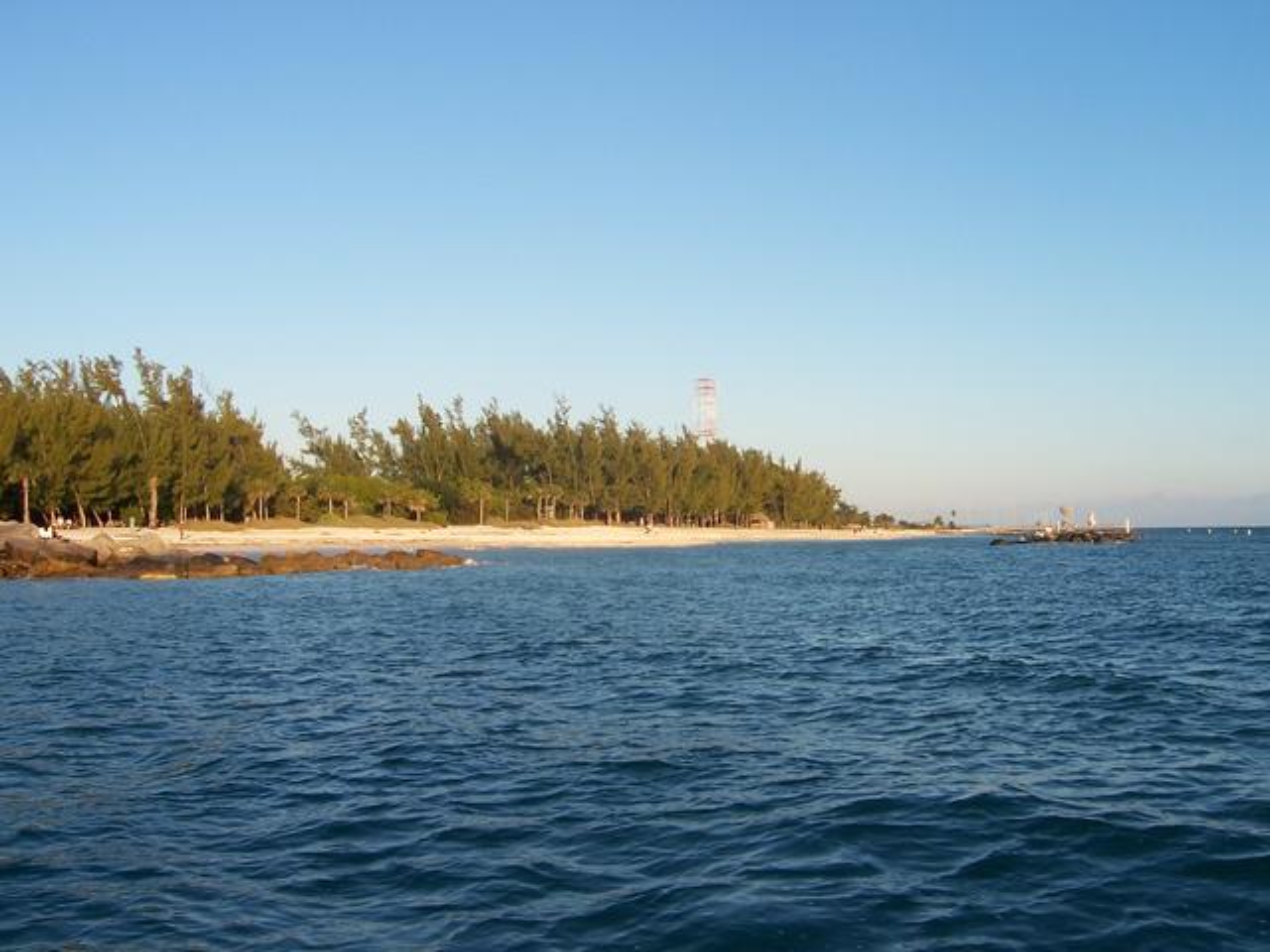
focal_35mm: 36
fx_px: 1321
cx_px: 635
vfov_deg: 39.7
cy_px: 476
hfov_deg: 51.4
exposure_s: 1/250
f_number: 4.8
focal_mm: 6
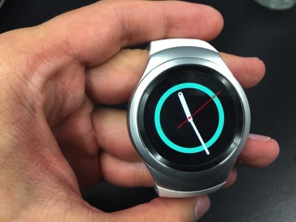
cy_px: 111
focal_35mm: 29
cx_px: 148
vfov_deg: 48.2
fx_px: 248
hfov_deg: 61.7
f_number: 2.2
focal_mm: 4.15
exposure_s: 1/33
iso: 50
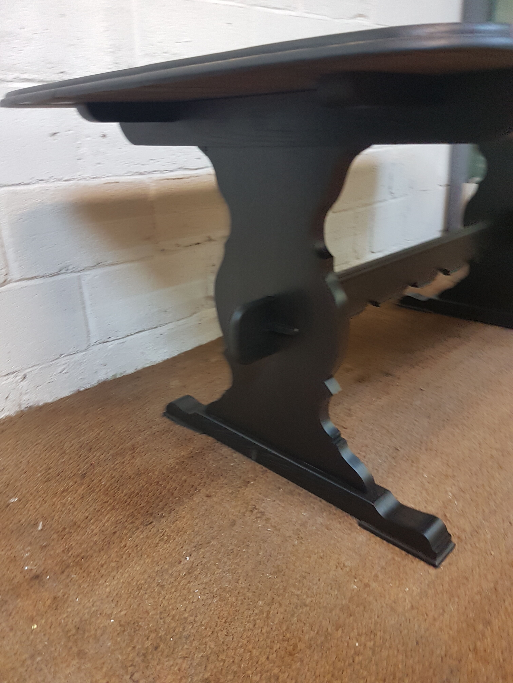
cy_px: 342
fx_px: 514
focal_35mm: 26
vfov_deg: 67.3
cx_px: 256
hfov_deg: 53.1
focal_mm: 4.2
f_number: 1.7
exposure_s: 1/33
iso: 160
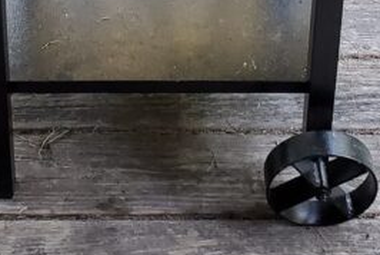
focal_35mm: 104
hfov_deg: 19.6
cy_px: -234
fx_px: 1099
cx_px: 197
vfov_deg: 11.9
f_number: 2.4
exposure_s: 1/40
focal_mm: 4.3
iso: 320
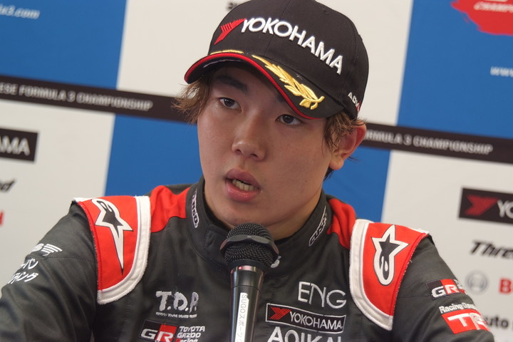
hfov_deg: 17.1
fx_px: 1710
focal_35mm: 120
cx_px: 256
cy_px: 171
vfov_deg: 11.4
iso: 400
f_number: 5.6
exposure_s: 1/60
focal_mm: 80
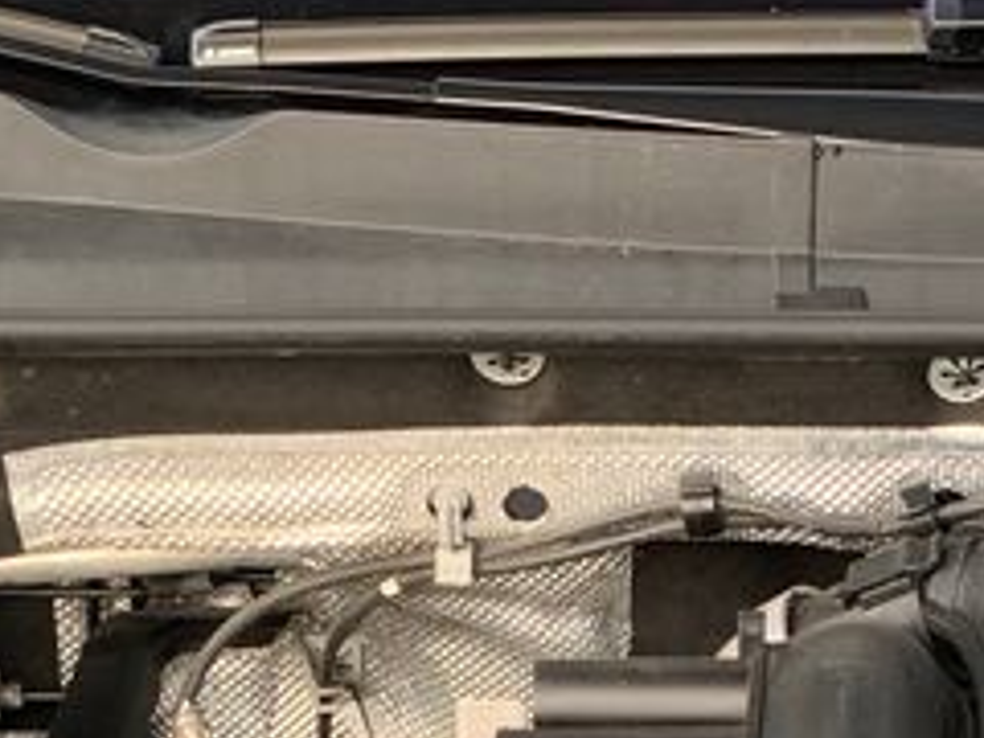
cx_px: 804
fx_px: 3155
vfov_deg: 12.5
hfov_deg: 17.6
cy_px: 1210
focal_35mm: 111
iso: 32
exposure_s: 1/121
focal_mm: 4.25
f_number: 1.8
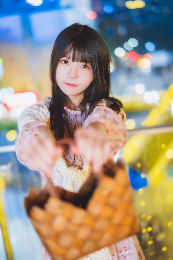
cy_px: 130
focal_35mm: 50
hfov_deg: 27.0
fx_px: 360
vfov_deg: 39.6
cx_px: 86
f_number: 1.4
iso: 1600
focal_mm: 50
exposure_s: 1/100
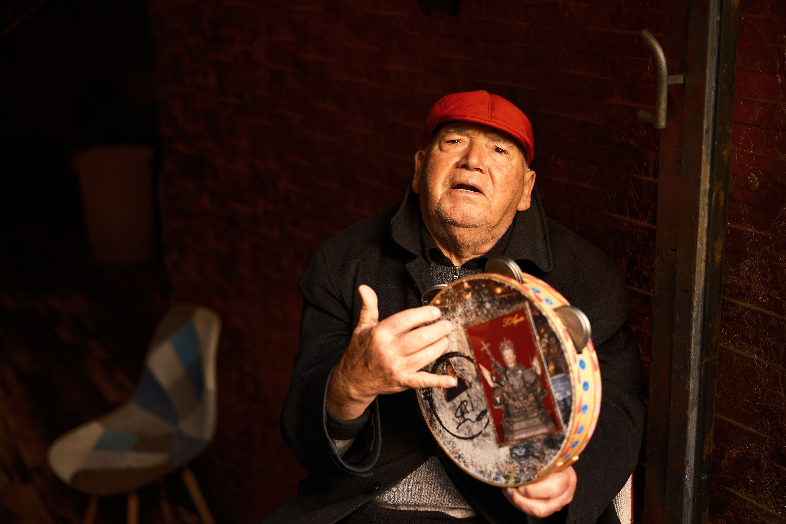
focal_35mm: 50
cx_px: 393
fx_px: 1092
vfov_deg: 27.0
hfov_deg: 39.6
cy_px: 262
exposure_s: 1/320
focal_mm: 33
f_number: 1.4
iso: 250
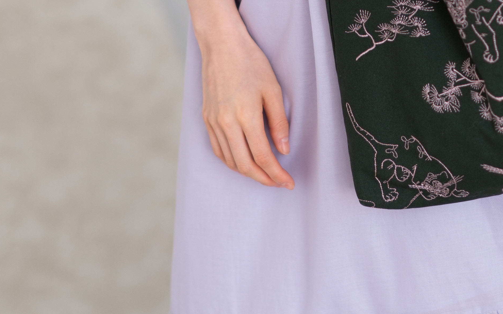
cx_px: 253
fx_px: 3770
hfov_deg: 7.6
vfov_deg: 4.7
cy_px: -194
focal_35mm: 275
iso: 100
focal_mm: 85
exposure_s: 1/250
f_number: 1.4
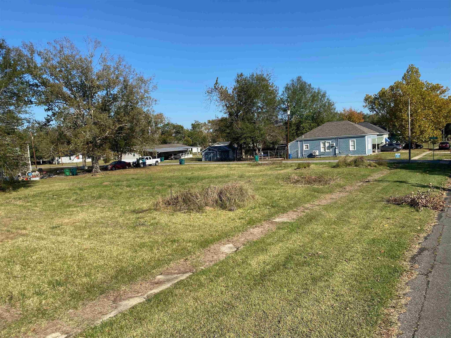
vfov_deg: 53.1
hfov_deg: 67.3
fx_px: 339
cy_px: 169
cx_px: 226
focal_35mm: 26
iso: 32
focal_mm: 4.25
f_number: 1.8
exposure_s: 1/2625
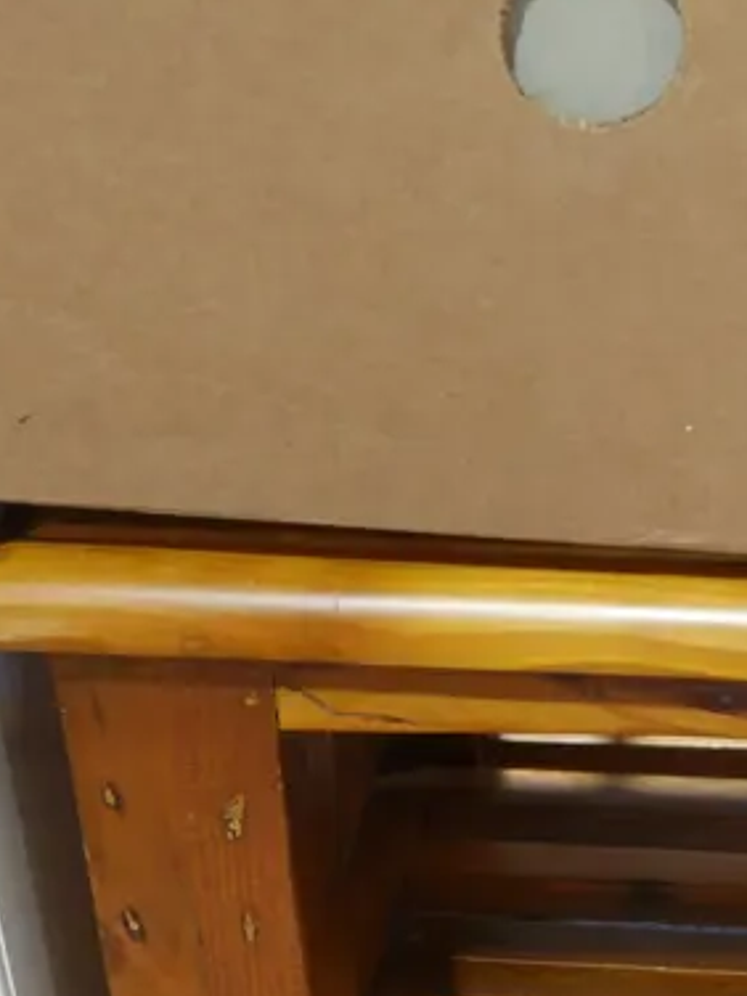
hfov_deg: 14.9
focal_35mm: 98
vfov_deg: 19.2
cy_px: 1110
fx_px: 2820
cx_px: 738
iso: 800
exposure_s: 1/60
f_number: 4
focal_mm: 18
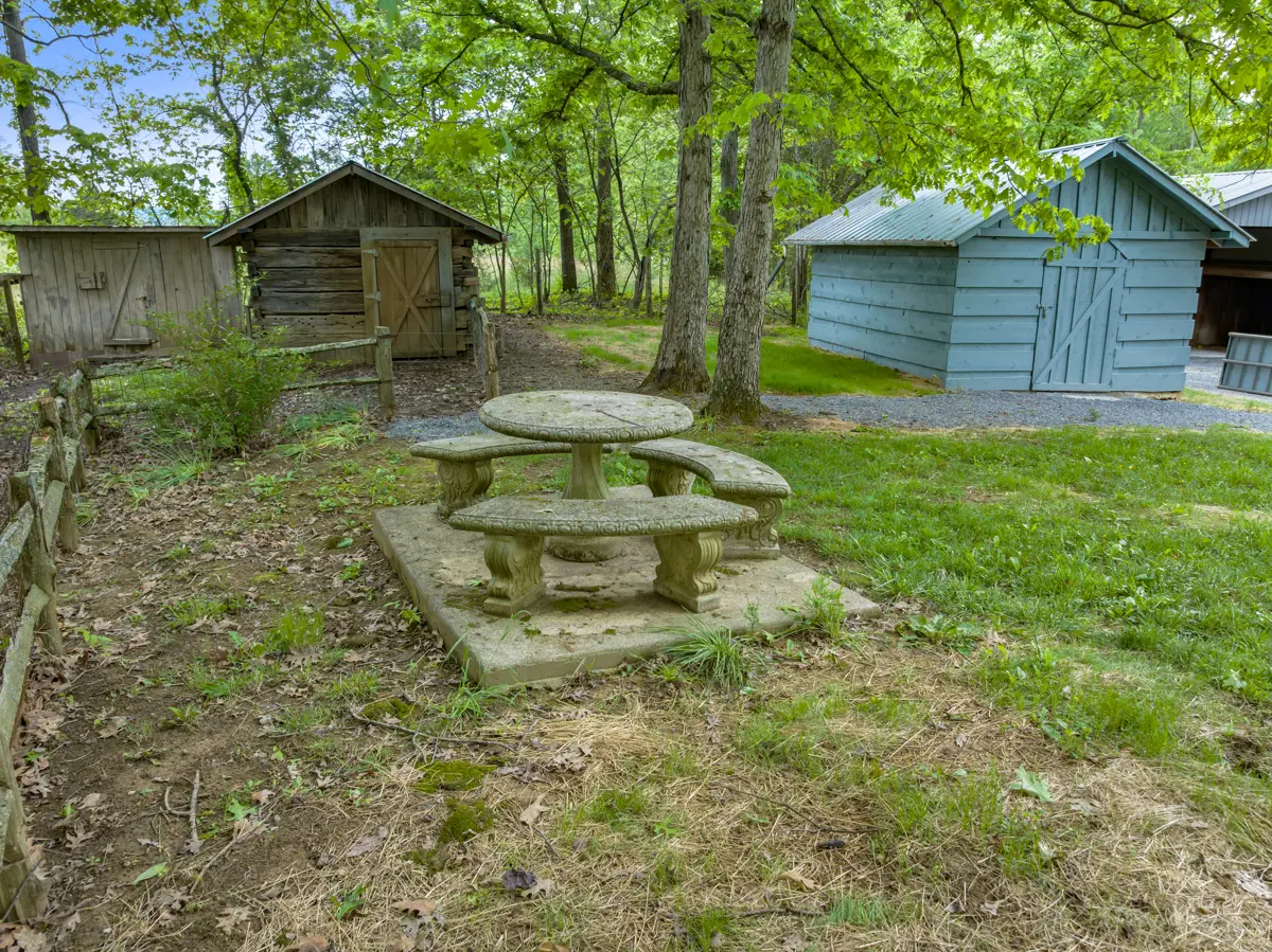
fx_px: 882
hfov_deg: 71.6
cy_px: 476
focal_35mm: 24
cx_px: 636
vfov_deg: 56.8
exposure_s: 1/30
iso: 190
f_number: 2.8
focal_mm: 12.29
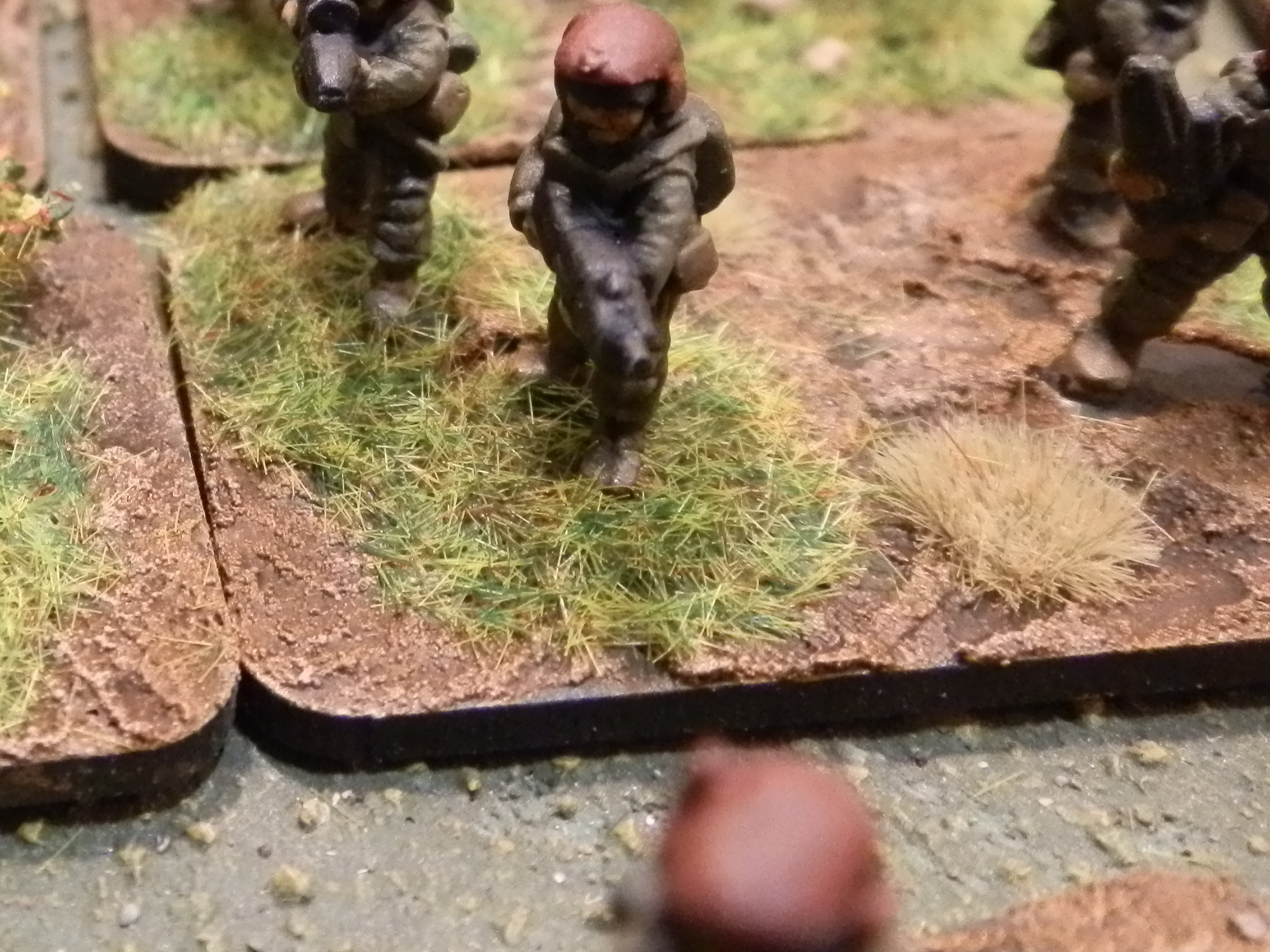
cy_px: 138
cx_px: 133
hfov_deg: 34.2
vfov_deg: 26.8
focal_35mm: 53
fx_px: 1945
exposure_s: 1/50
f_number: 3.1
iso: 400
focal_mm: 5
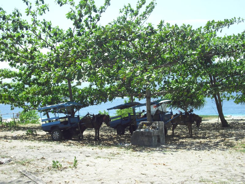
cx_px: 122
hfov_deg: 34.9
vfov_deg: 26.6
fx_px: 389
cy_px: 92
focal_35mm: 55
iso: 100
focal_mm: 9
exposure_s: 1/80
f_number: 9.7
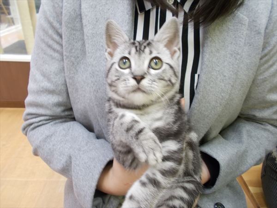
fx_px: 208
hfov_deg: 67.3
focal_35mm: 26
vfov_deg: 53.1
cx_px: 138
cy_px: 104
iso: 200
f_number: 3.2
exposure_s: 1/25
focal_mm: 4.6
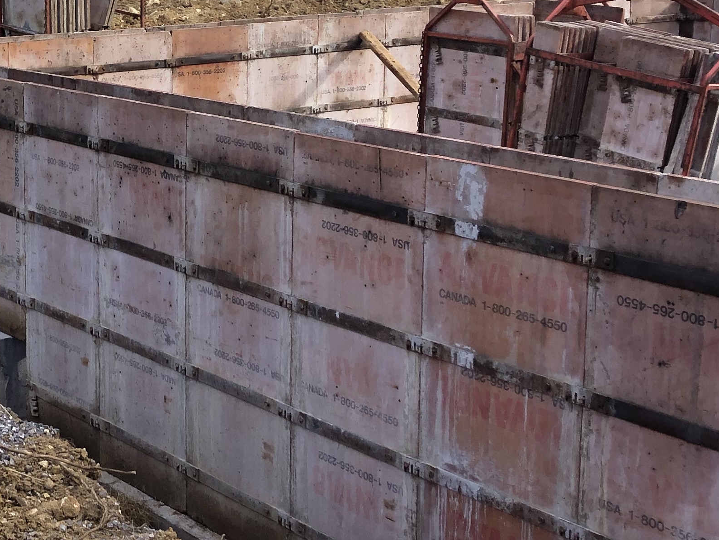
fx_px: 1475
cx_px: 1
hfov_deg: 26.0
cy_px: 139
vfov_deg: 20.6
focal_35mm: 71
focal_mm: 3.99
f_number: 1.8
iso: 20
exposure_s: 1/585
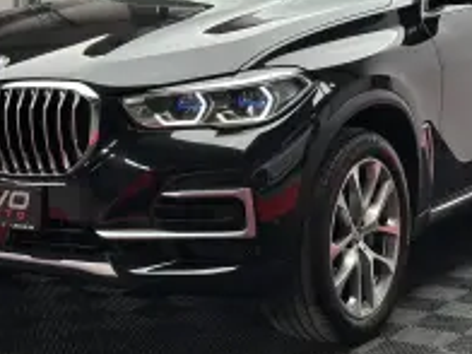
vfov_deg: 16.7
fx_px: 1200
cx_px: 234
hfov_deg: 22.3
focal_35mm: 88
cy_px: 70
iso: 80
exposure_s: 1/81
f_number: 1.78
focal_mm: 6.86
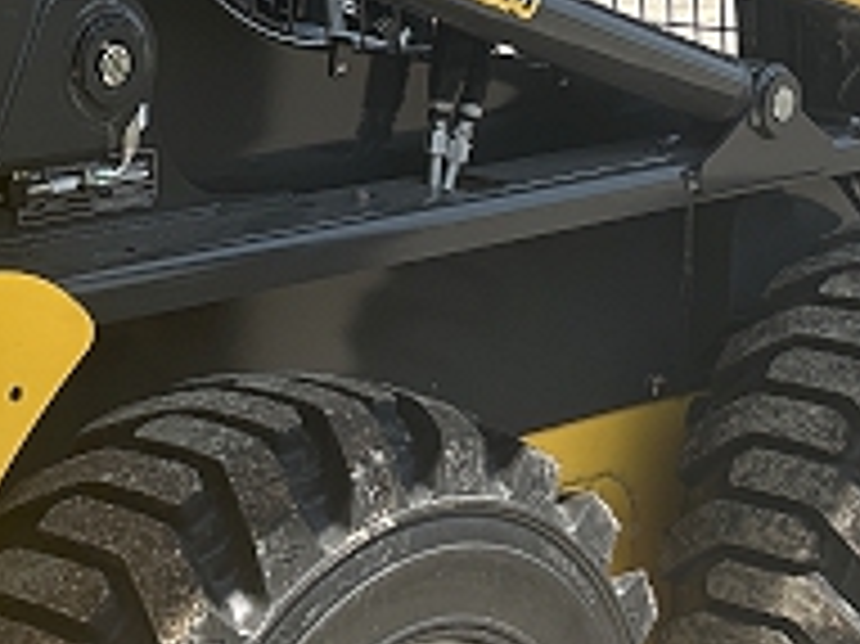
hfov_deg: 17.9
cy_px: 158
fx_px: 2706
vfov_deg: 13.5
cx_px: 207
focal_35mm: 109
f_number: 1.5
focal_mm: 5.7
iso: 50
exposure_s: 1/2994
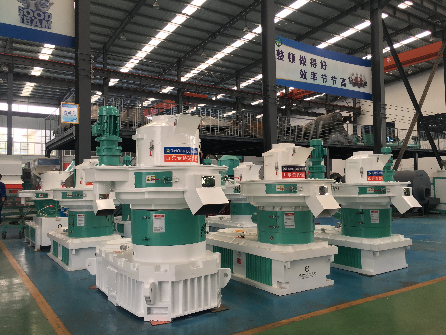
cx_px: 223
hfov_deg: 61.7
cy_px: 168
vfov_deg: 48.2
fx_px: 374
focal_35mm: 29
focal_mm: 4.15
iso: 40
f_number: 2.2
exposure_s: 1/100
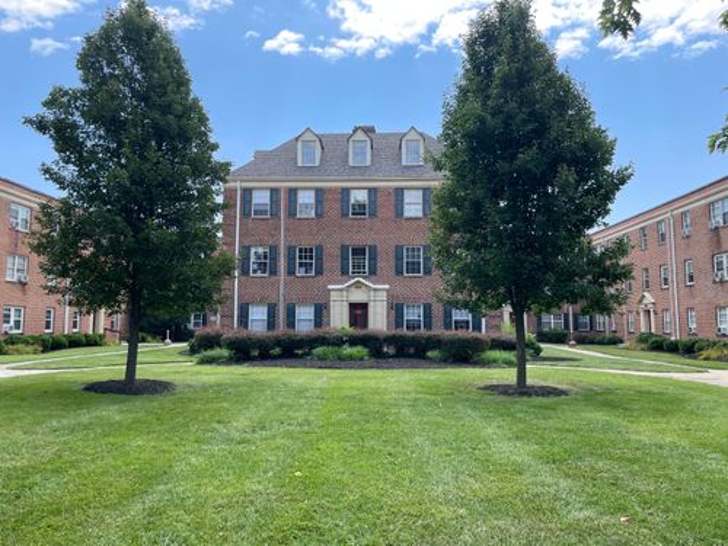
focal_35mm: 26
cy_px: 273
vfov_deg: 53.1
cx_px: 364
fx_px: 547
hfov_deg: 67.3
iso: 32
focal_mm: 4.2
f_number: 1.6
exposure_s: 1/888
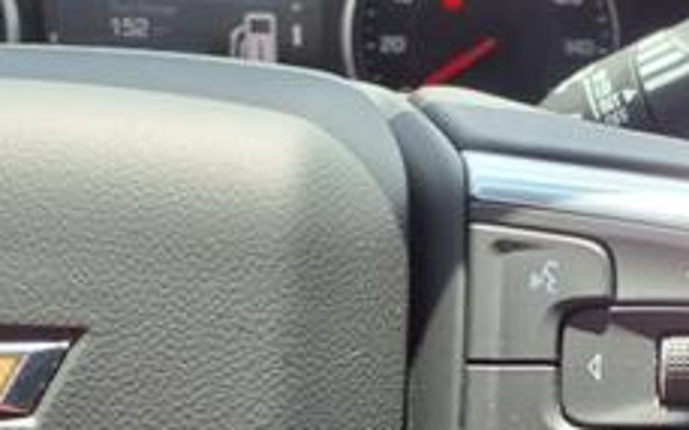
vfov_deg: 16.2
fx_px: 1502
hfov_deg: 25.1
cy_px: 355
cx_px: 620
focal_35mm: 80
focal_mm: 3.58
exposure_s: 1/169
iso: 40
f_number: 1.9
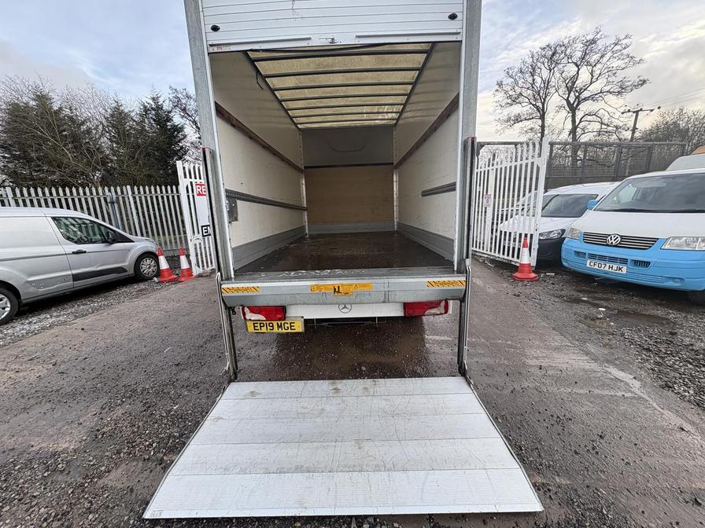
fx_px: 285
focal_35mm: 14
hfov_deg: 102.1
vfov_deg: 85.7
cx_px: 352
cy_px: 264
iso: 40
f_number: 2.2
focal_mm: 2.22
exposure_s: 1/108
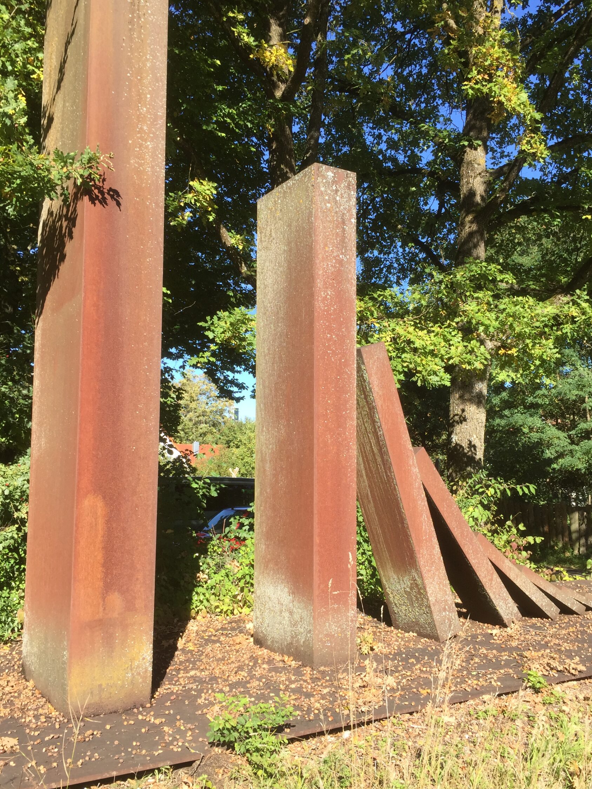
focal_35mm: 33
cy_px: 415
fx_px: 753
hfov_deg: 42.9
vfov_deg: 55.3
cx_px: 331
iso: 32
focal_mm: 4.15
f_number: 2.2
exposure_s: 1/682
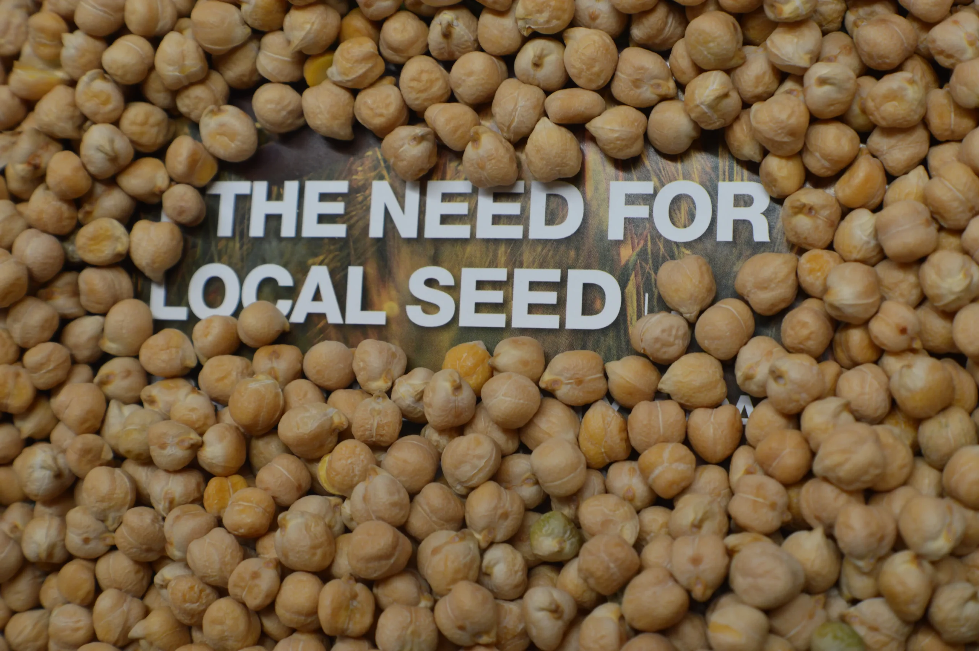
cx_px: 490
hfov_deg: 24.6
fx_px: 2241
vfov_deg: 16.5
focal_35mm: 82
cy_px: 326
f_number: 7.1
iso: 400
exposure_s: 1/60
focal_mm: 55
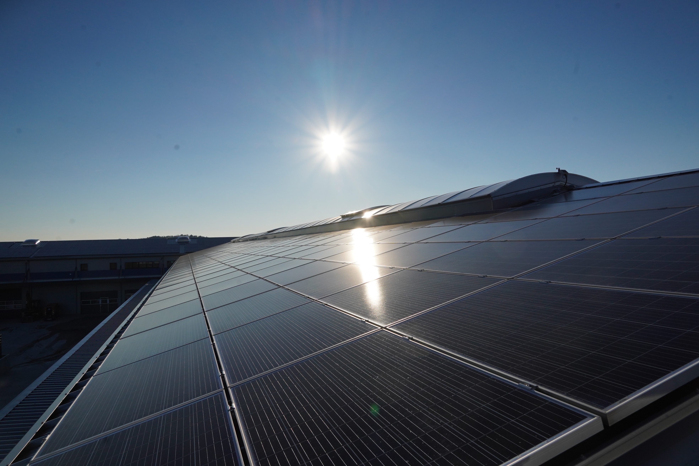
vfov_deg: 53.1
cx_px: 350
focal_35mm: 24
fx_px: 466
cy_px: 233
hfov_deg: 73.7
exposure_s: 1/4000
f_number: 11
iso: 1250
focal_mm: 24
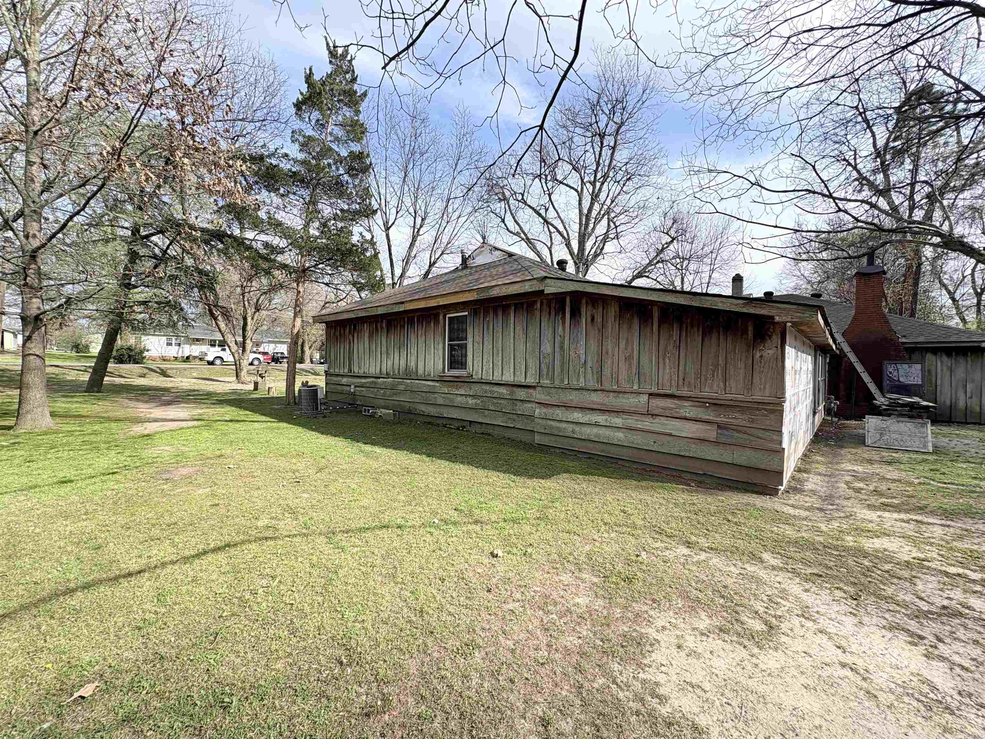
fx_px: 398
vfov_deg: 85.7
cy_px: 370
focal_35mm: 14
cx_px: 492
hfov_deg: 102.1
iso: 50
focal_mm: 2.22
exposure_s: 1/868
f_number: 2.2
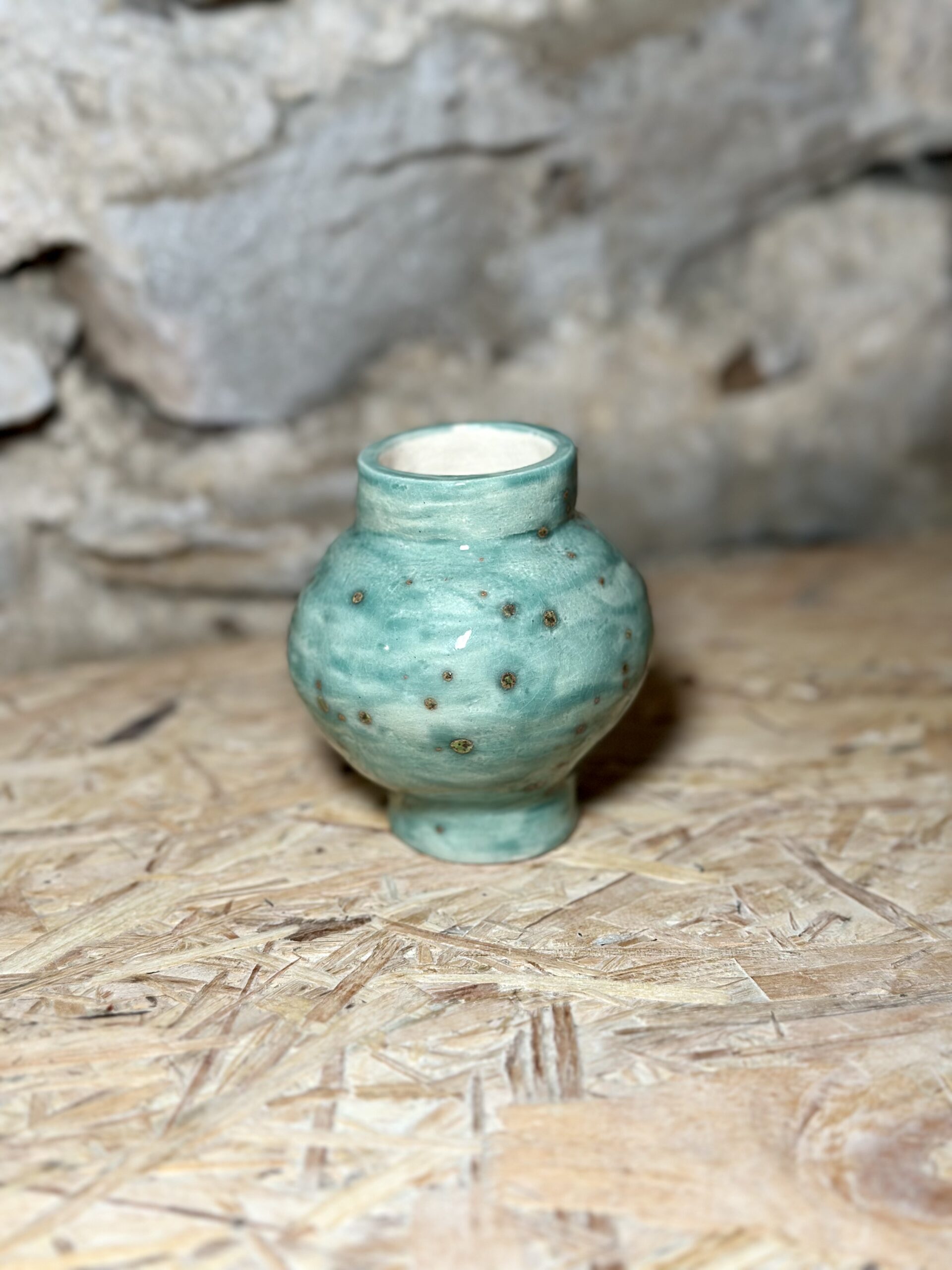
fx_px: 1760
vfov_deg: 39.7
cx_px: 476
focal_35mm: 48
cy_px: 635
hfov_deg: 30.3
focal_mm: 6.86
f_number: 1.78
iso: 125
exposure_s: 1/89
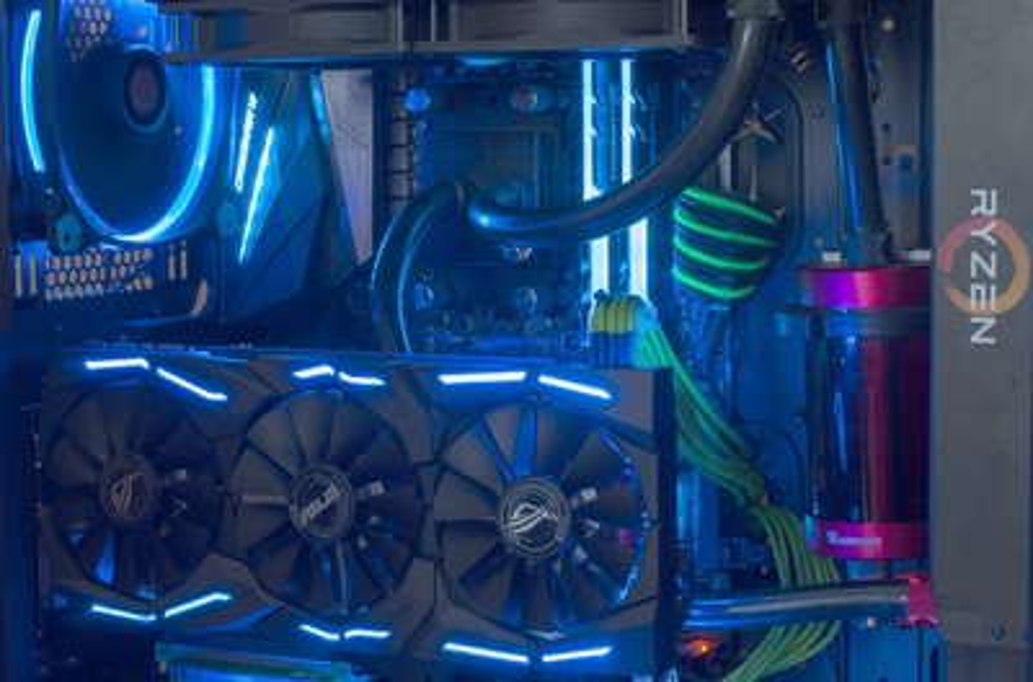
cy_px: 341
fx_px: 2145
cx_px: 516
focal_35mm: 75
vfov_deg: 18.1
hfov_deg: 27.1
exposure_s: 2
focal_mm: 50
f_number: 16
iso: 800
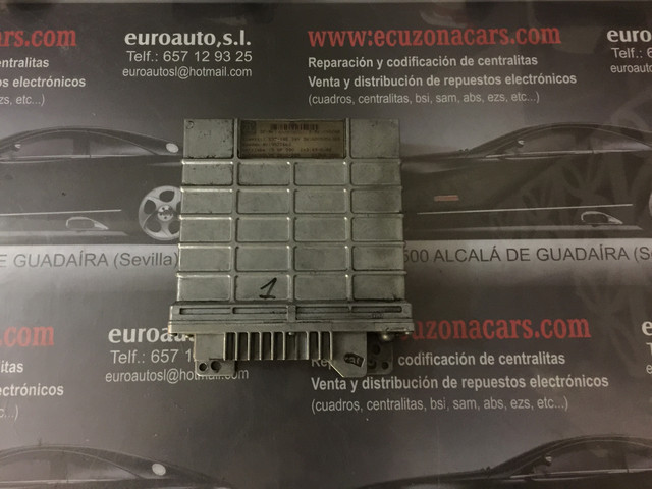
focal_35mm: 29
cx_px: 326
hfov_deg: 61.7
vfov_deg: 48.2
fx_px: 546
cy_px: 244
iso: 160
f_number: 2.2
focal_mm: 4.15
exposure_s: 1/4
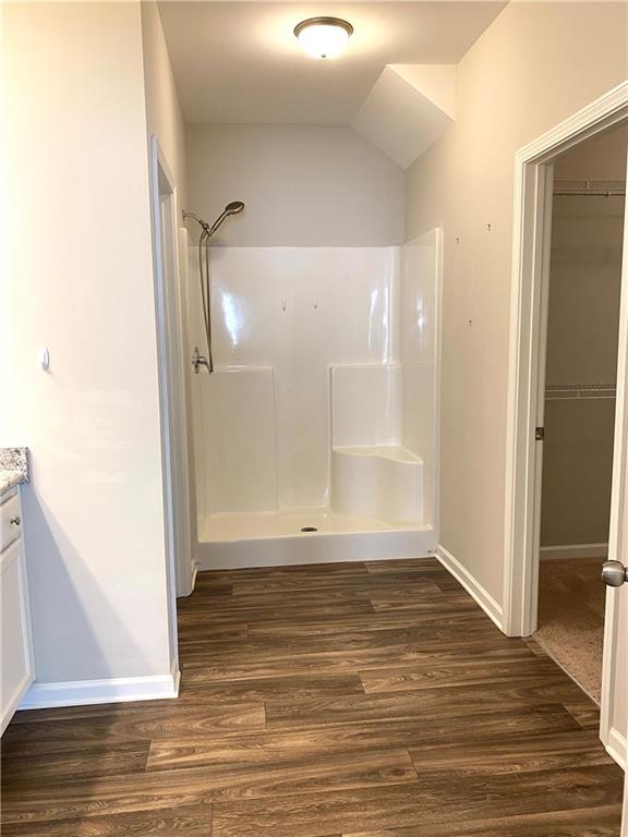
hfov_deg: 53.1
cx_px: 314
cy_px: 418
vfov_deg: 67.3
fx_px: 629
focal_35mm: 26
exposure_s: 1/60
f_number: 1.8
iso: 80
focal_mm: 4.25
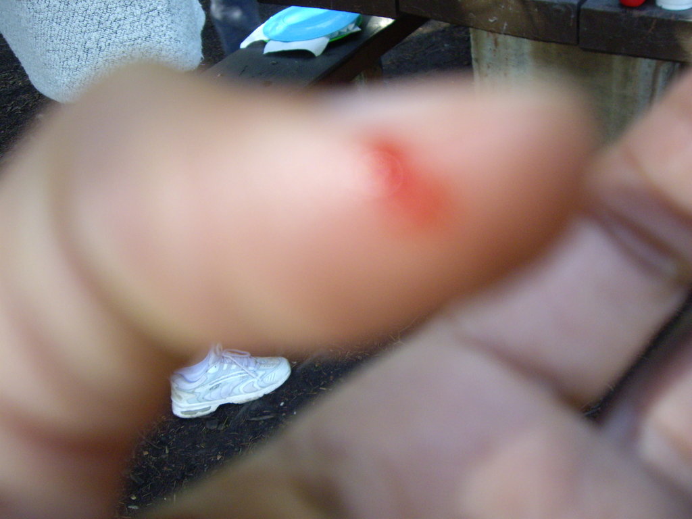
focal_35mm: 38
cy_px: 260
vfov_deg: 37.7
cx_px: 346
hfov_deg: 49.0
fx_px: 760
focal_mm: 6.2
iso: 200
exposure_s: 1/80
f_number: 2.7
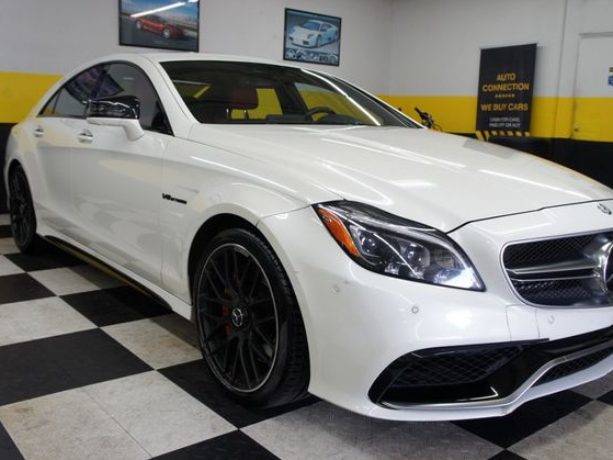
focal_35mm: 33
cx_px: 319
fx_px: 584
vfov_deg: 42.9
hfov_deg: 55.3
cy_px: 232
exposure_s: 1/40
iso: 200
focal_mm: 20
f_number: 4.5
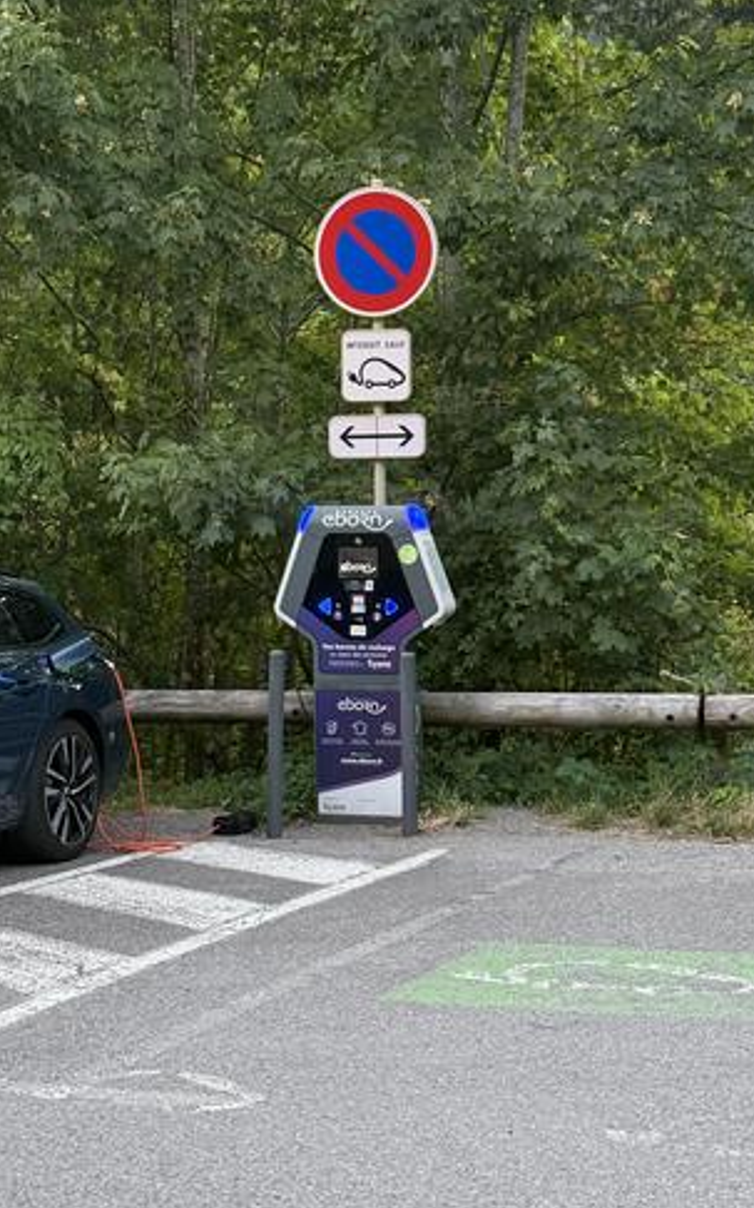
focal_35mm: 63
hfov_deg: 20.6
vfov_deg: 32.3
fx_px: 2072
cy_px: 463
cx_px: 438
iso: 500
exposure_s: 1/40
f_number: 1.78
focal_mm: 6.76
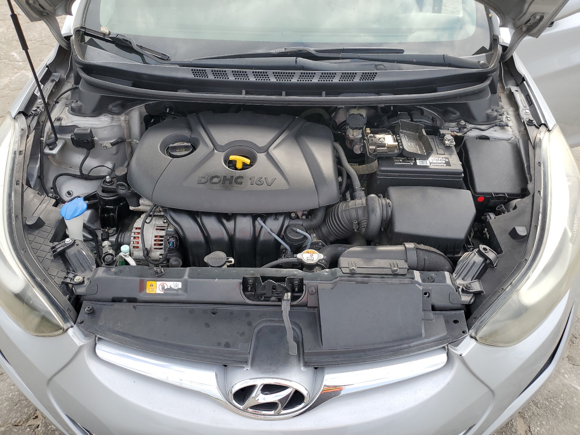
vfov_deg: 53.1
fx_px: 436
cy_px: 218
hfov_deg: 67.3
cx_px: 290
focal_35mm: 26
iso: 50
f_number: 1.5
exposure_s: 1/667
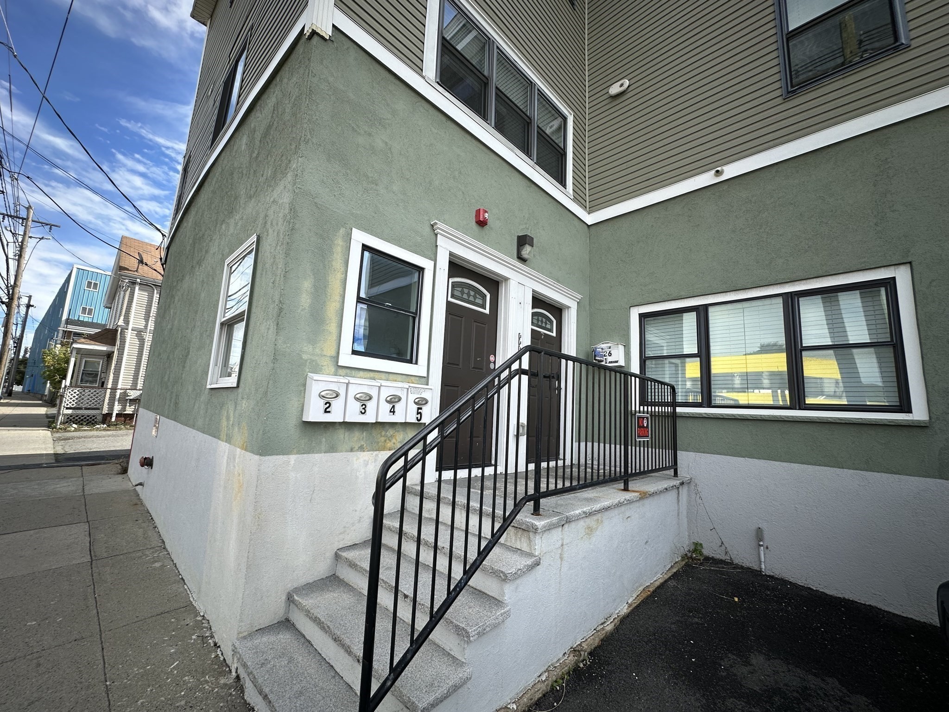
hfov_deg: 102.1
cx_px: 474
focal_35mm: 14
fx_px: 384
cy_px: 356
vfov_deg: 85.7
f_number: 2.2
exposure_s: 1/836
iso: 40
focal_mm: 2.22
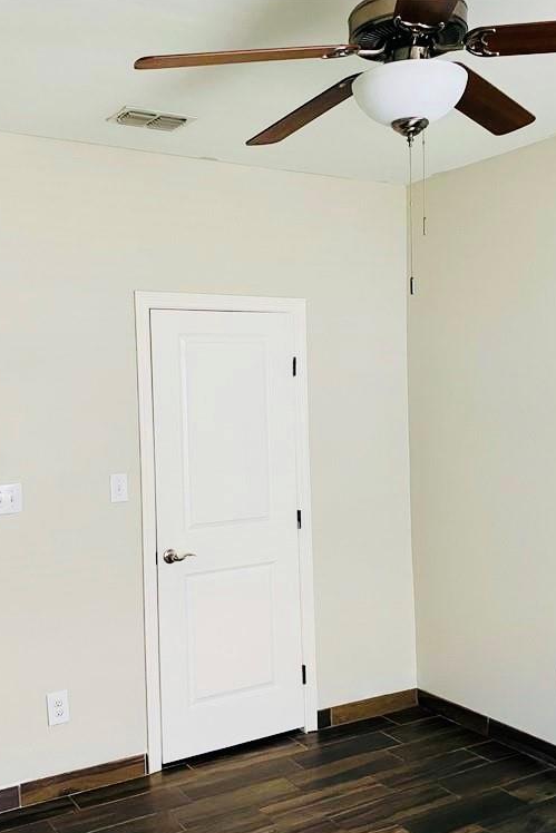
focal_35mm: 37
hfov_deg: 35.9
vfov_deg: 51.9
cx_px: 251
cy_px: 422
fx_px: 857
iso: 200
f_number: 1.8
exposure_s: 1/60
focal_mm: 4.25
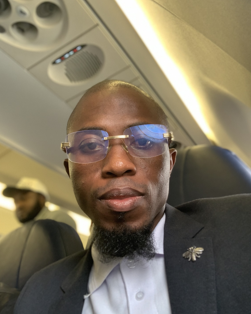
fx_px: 316
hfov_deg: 43.3
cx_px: 124
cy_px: 170
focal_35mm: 34
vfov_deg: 52.8
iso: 200
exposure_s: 1/29
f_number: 2.2
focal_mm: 2.87
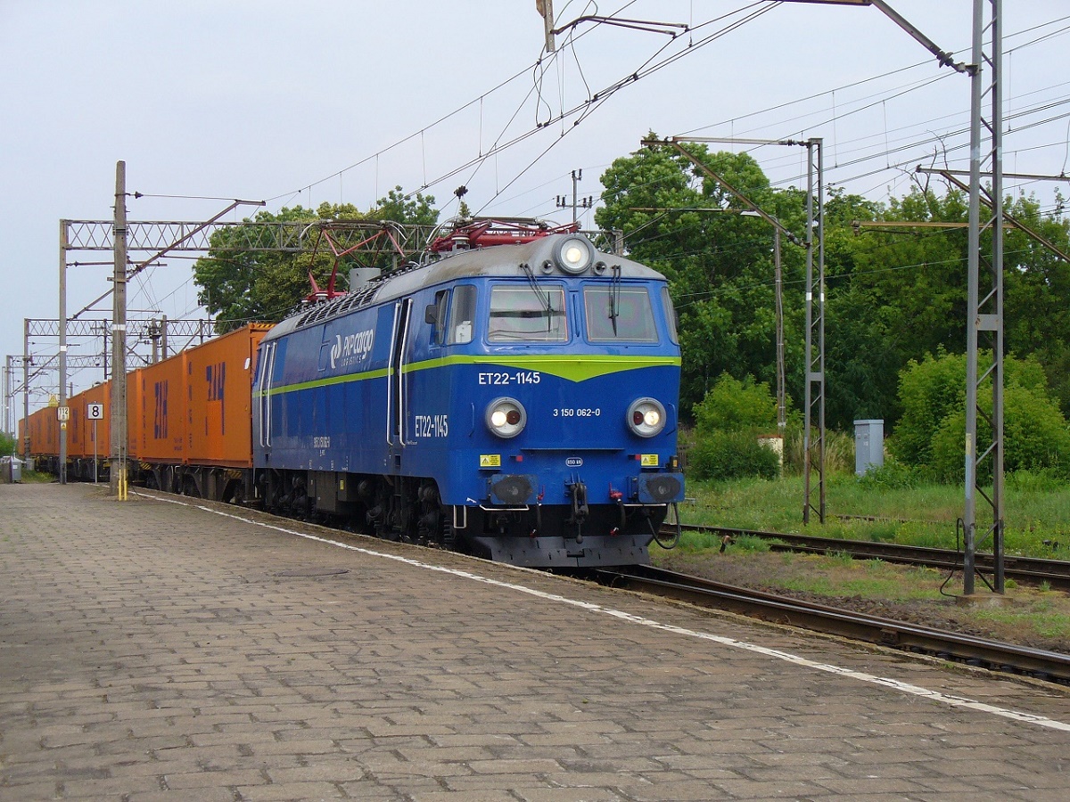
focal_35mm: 69
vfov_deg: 21.3
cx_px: 535
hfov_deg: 28.2
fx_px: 2133
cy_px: 401
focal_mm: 11.4
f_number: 3.2
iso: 100
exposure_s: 1/1000
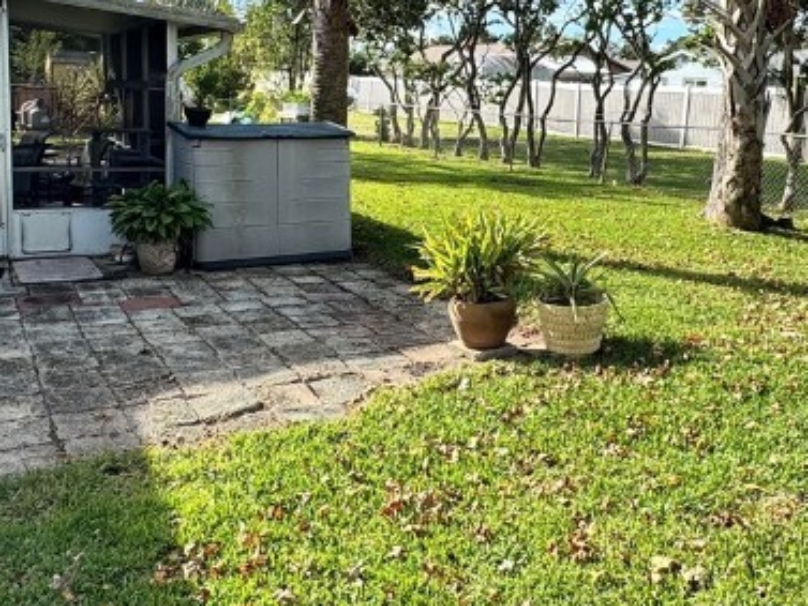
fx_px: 887
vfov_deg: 37.2
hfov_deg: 48.8
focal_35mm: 38
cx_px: 472
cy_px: 188
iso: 40
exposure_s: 1/720
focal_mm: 2.22
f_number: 2.2
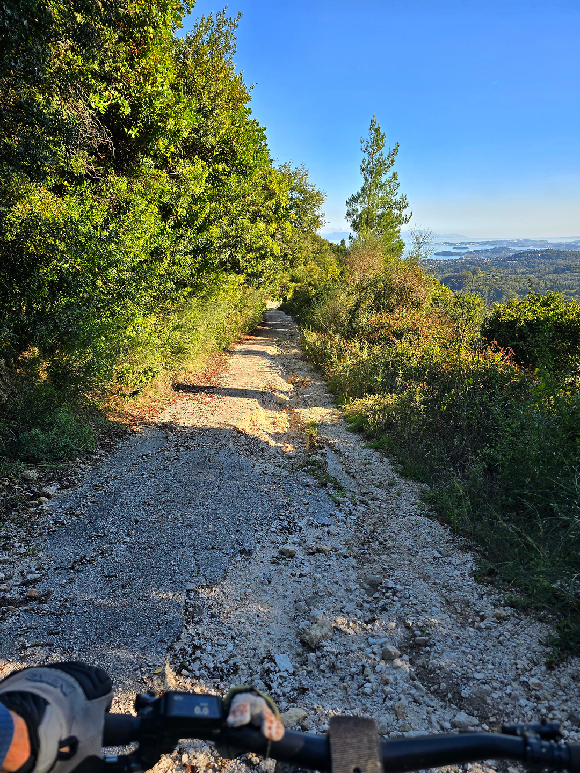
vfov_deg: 73.9
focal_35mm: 23
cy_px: 386
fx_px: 514
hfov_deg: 58.9
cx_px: 290
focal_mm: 6.3
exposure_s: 1/296
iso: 12
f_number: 1.7
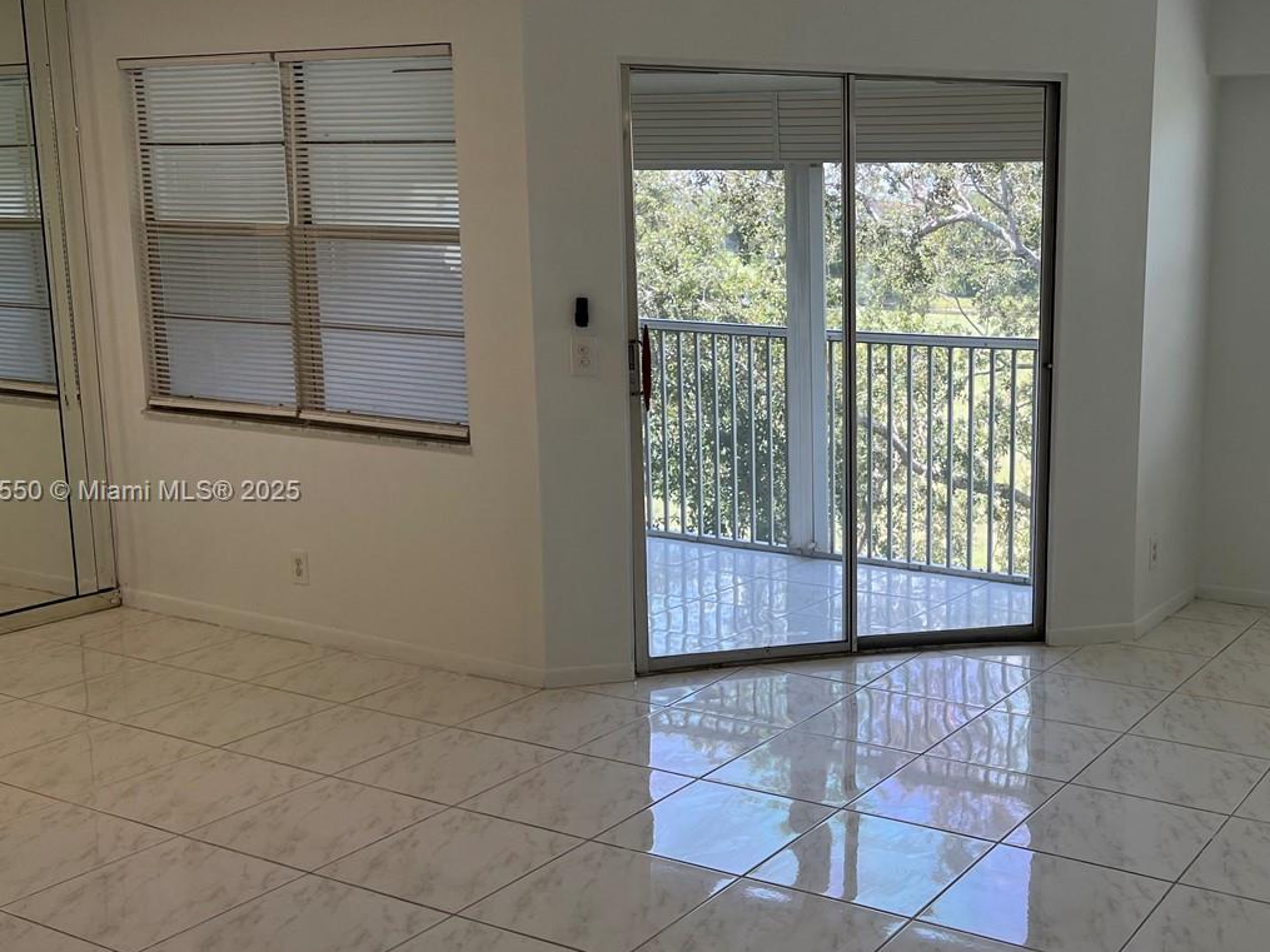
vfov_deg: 35.1
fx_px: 1504
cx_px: 901
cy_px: 493
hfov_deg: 44.7
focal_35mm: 41
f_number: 1.5
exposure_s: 1/182
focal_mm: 5.7
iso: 40
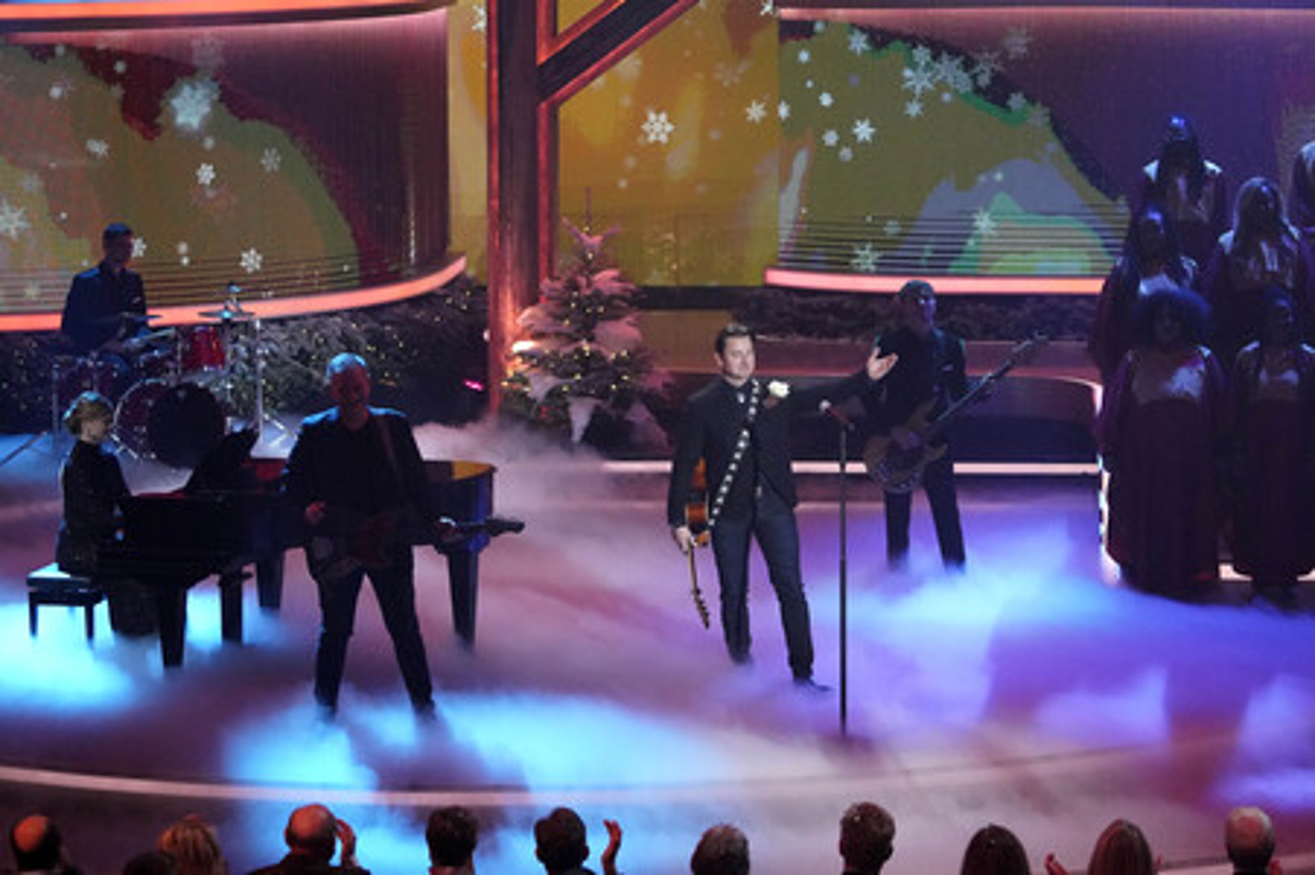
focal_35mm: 91
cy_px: 438
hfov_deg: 22.4
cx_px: 658
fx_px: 3322
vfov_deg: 15.0
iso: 10000
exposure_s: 1/400
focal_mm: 91
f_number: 4
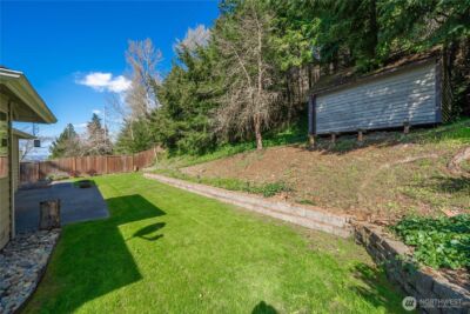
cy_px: 157
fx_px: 170
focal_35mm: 13
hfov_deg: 108.3
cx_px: 235
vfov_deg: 85.5
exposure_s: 1/50
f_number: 9
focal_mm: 13
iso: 80
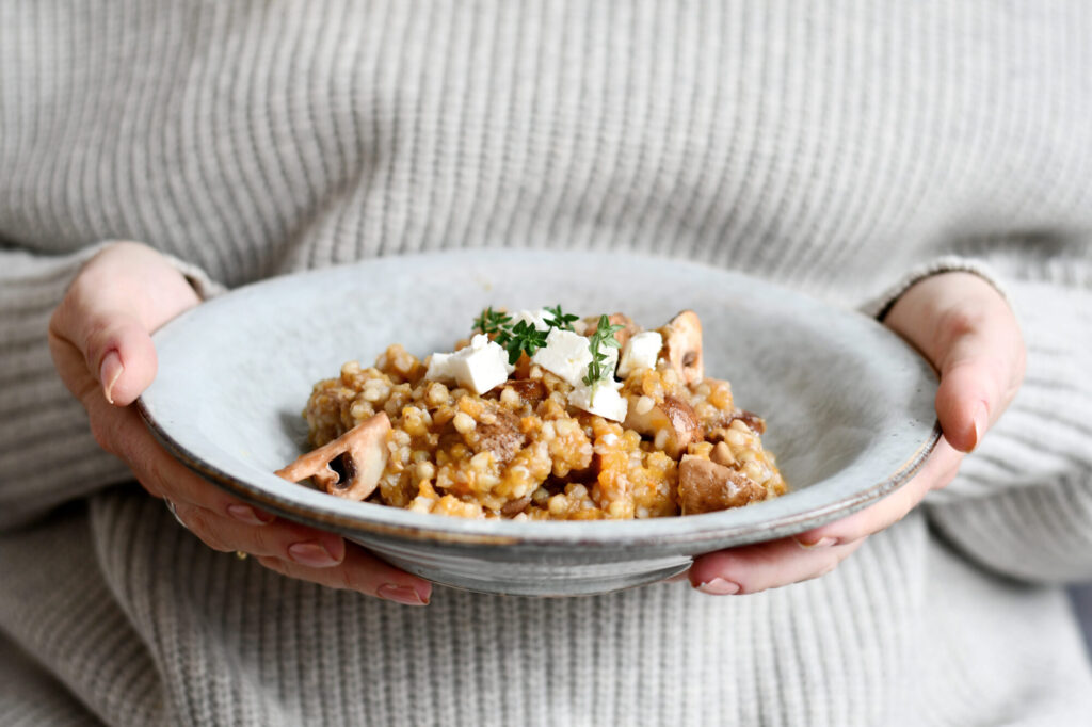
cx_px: 546
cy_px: 364
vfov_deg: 18.2
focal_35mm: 75
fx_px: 2274
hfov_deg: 27.0
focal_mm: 50
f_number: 2.8
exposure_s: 1/80
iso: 250
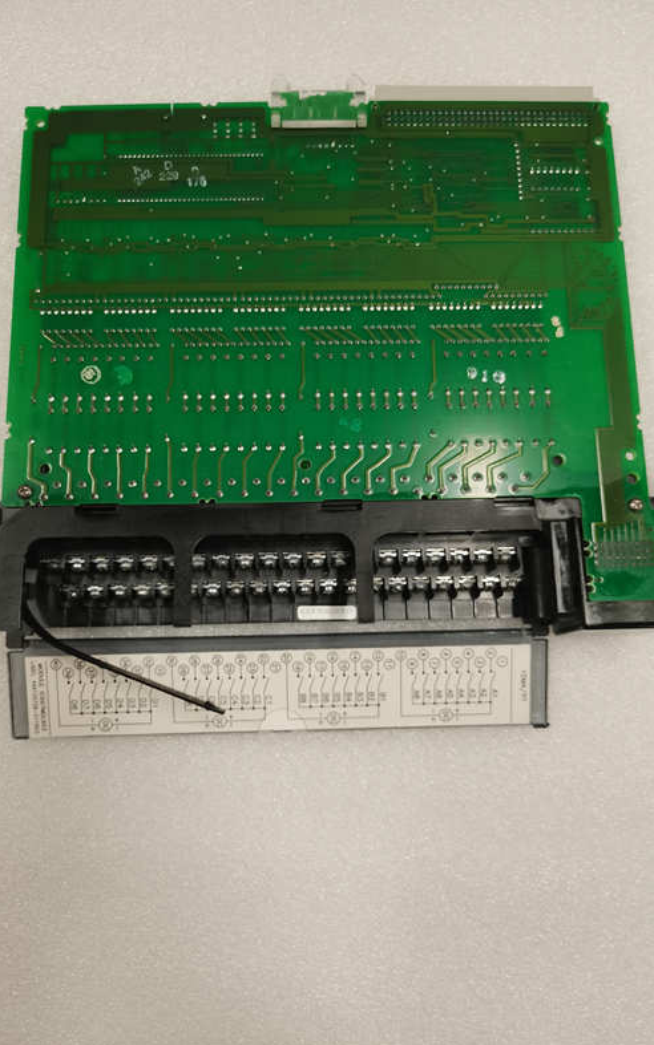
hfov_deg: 44.5
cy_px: 521
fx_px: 798
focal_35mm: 28
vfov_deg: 66.5
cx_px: 332
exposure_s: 1/100
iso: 160
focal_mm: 5.58
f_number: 1.8
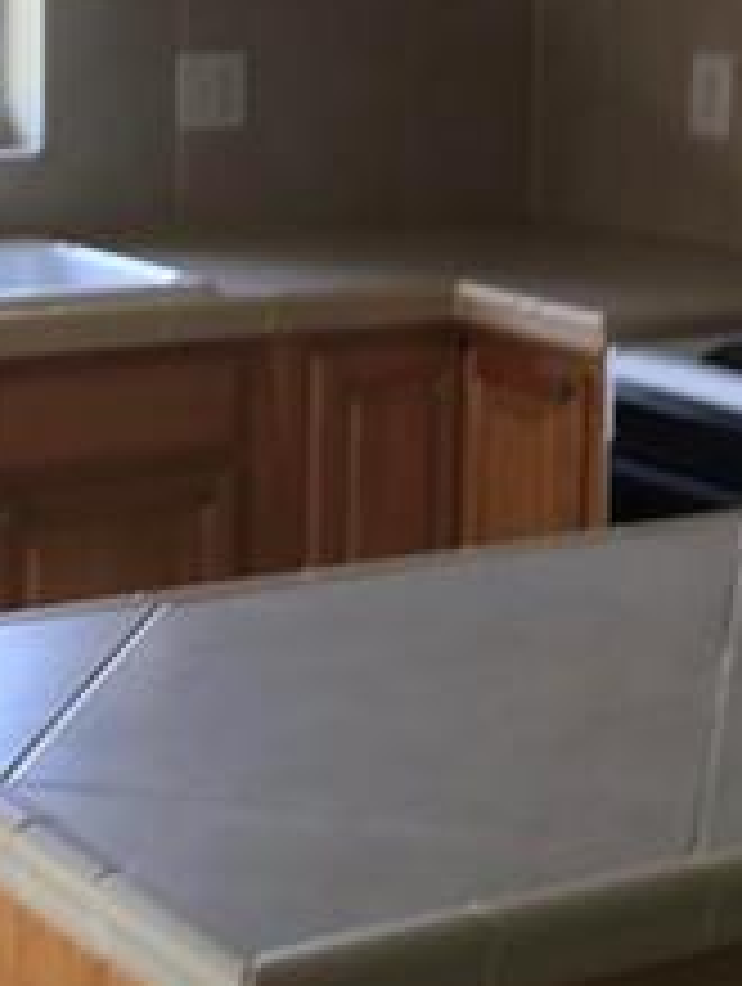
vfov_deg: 19.9
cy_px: 261
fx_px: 2793
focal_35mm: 98
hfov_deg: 15.0
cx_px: 117
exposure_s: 1/45
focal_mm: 3.99
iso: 25
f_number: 1.8
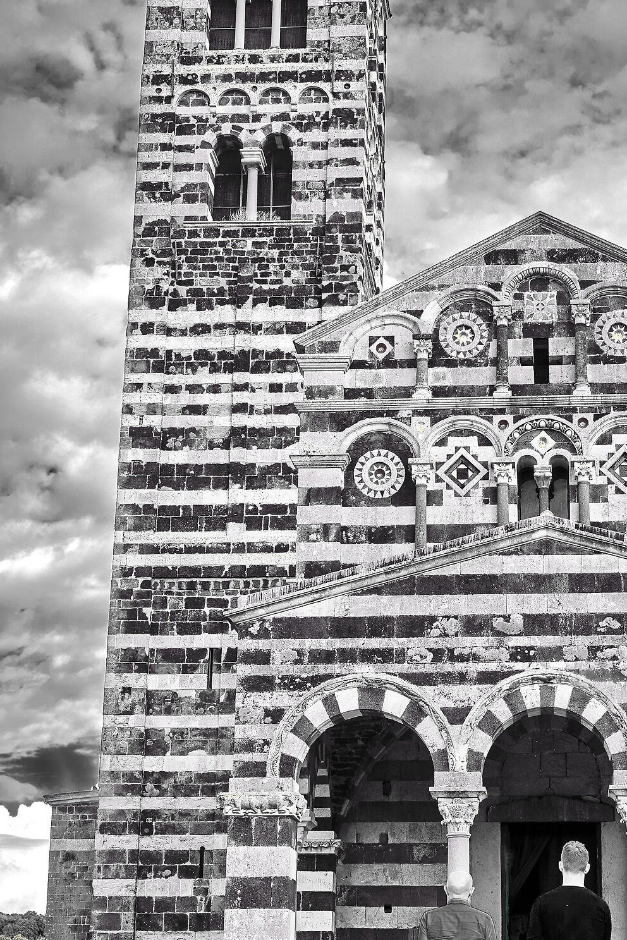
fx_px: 1854
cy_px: 455
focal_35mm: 71
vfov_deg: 28.4
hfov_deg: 19.0
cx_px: 487
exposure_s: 1/250
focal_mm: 29.6
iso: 250
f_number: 8
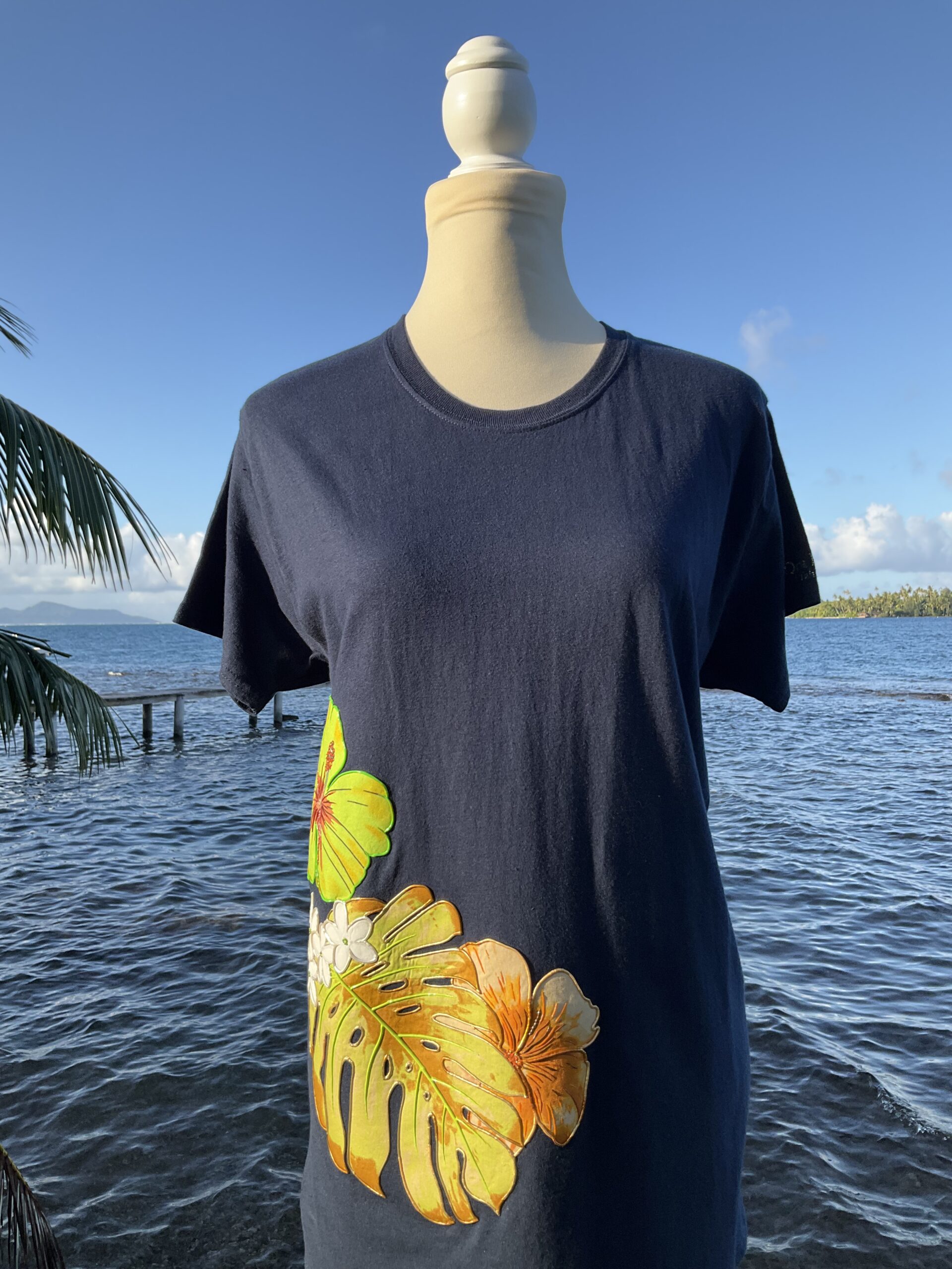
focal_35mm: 29
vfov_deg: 61.7
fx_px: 1063
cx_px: 476
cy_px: 634
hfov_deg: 48.2
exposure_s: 1/898
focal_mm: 3
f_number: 1.8
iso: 25
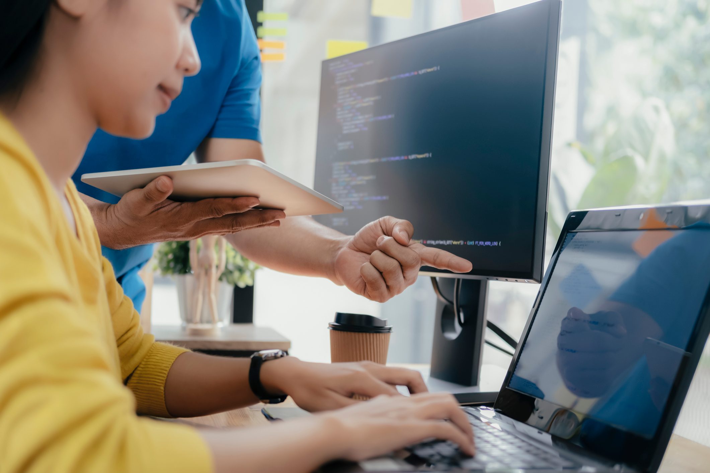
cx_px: 355
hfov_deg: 37.5
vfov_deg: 25.5
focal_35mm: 53
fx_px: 1045
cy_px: 236
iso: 320
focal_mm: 35
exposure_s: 1/80
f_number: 2
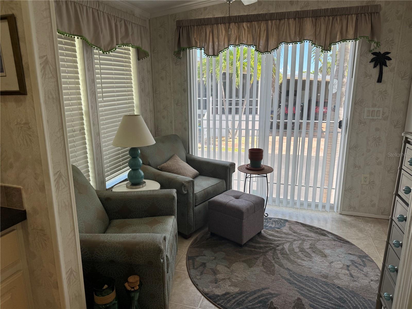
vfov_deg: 56.8
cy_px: 154
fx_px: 286
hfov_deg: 71.6
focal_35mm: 24
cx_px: 206
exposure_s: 1/414
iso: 80
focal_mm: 6.76
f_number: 1.78
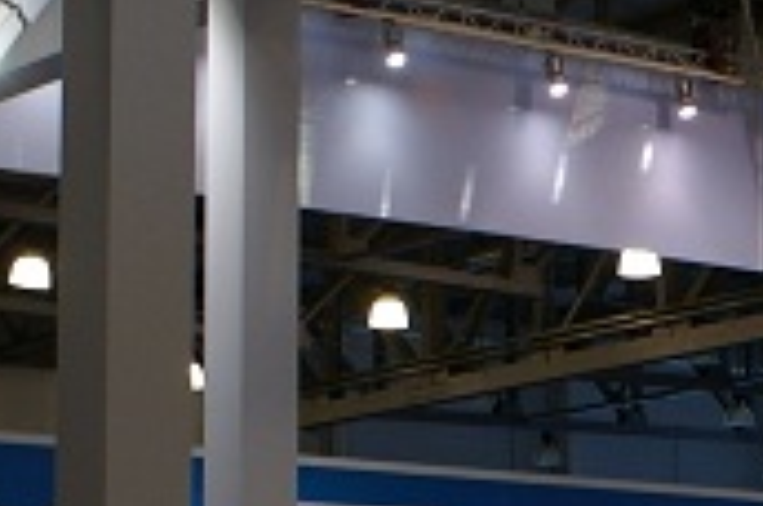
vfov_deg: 9.0
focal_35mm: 151
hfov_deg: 13.4
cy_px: 559
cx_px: 750
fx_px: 3194
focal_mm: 18
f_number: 3.5
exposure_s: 1/30
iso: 100
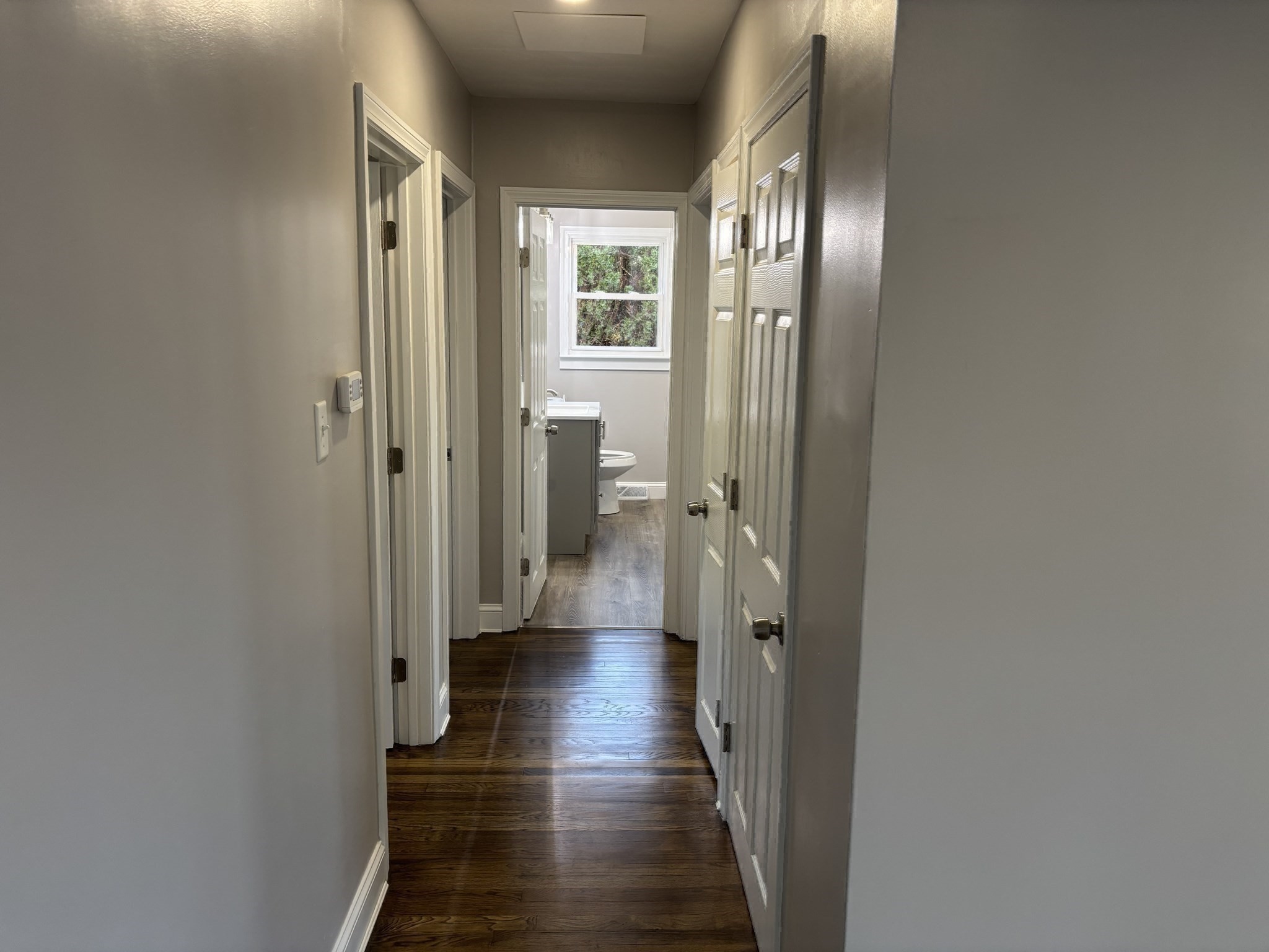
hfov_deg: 67.3
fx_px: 953
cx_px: 634
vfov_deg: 53.1
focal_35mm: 26
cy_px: 476
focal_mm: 5.96
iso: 125
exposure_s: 1/60
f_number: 1.6
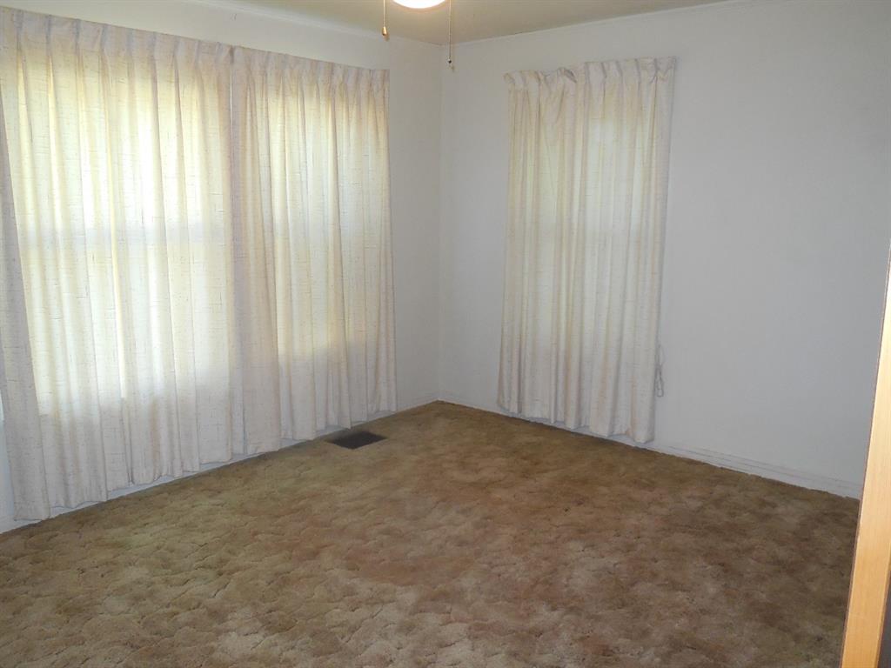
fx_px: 772
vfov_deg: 46.8
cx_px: 446
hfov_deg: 60.0
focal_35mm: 30
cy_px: 334
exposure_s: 1/25
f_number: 3.2
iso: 360
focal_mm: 5.3
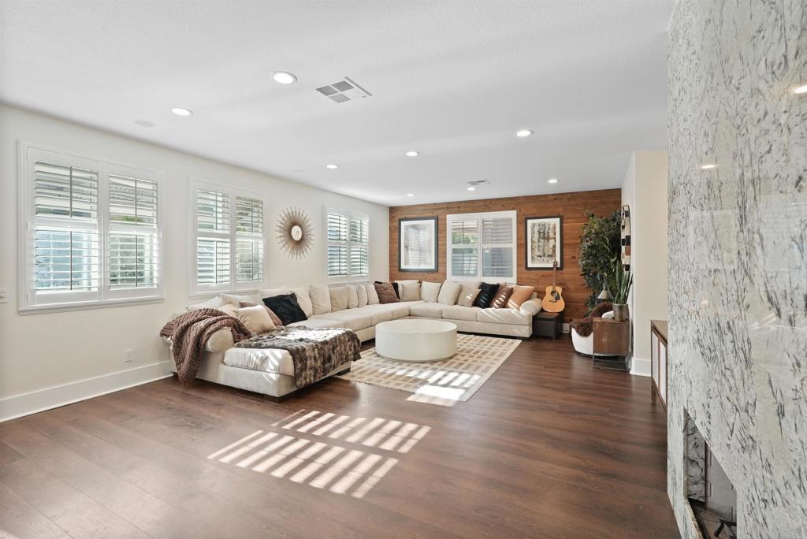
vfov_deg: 73.8
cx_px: 404
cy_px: 270
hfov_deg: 96.7
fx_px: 359
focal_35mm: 16
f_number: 9
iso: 1600
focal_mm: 16
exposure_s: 1/15
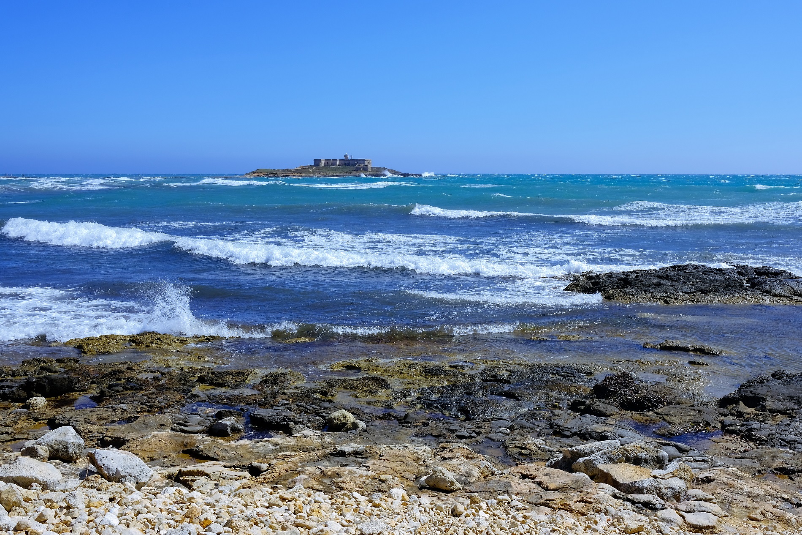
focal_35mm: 35
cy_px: 268
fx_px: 780
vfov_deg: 37.8
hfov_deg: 54.4
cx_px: 401
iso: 100
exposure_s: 1/160
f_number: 14
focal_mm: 23
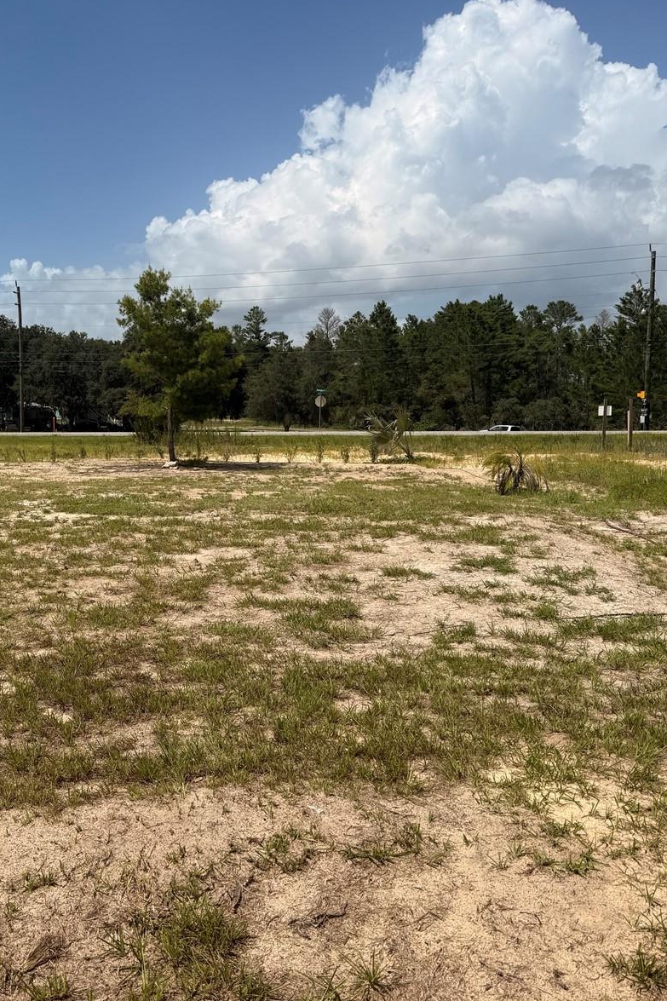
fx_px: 945
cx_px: 97
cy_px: 506
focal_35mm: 34
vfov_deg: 55.8
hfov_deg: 37.0
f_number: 1.78
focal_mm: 6.76
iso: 80
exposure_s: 1/8130
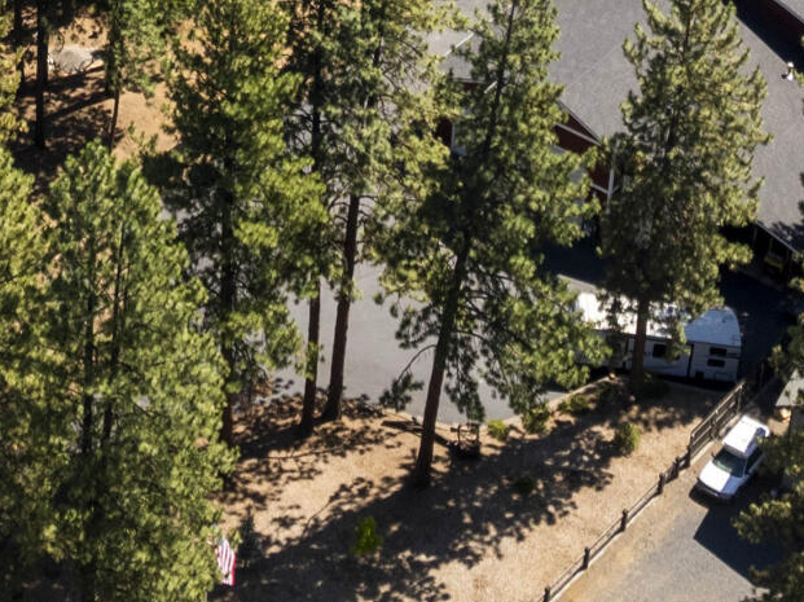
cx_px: -159
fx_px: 2693
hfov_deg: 16.3
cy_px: -555
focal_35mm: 116
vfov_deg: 11.6
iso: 100
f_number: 2.8
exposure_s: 1/1000
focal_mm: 12.29
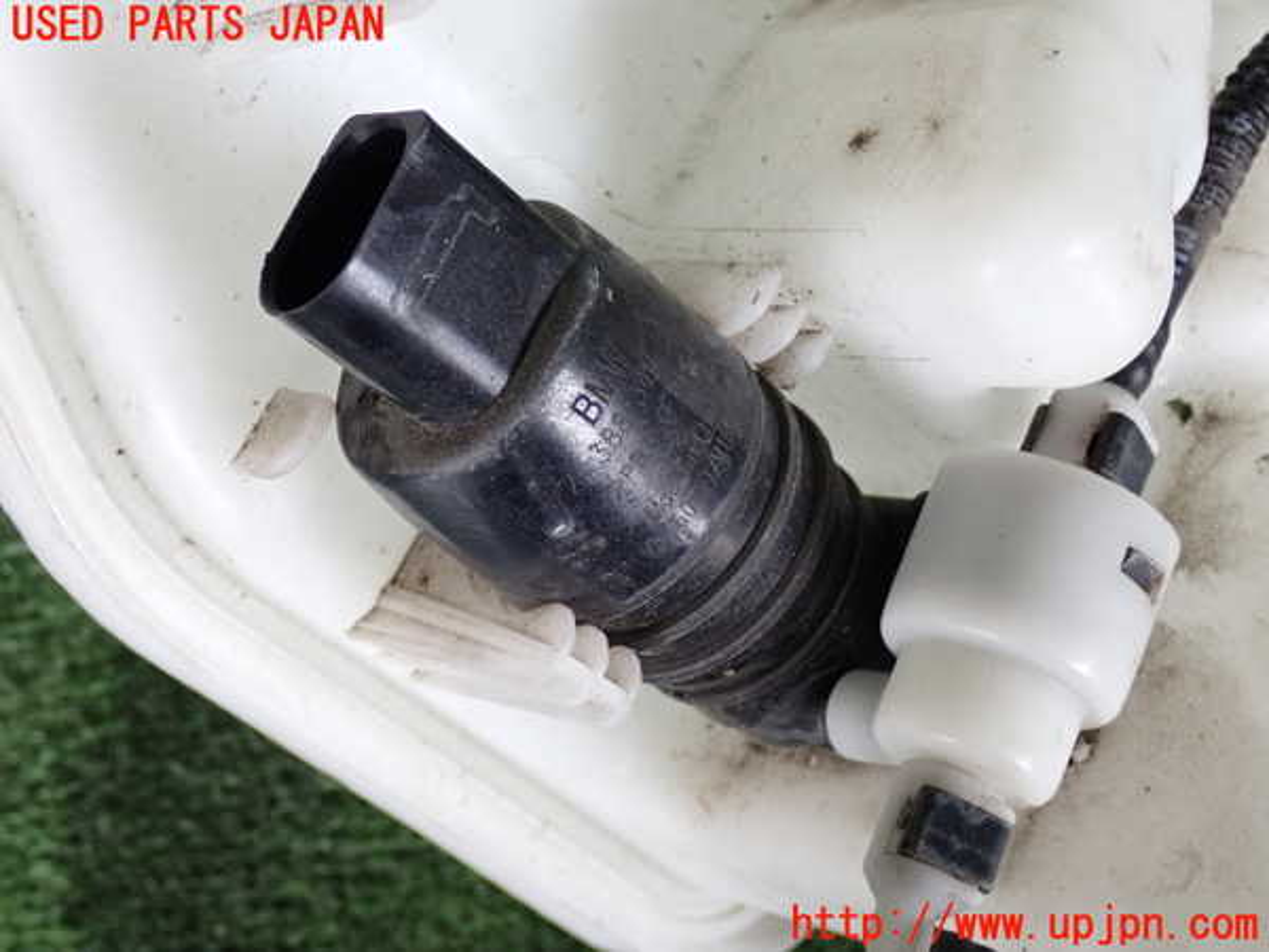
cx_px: 634
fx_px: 2126
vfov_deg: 25.2
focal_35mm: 58
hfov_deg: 33.2
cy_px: 476
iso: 250
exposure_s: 1/125
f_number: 3.5
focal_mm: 10.35
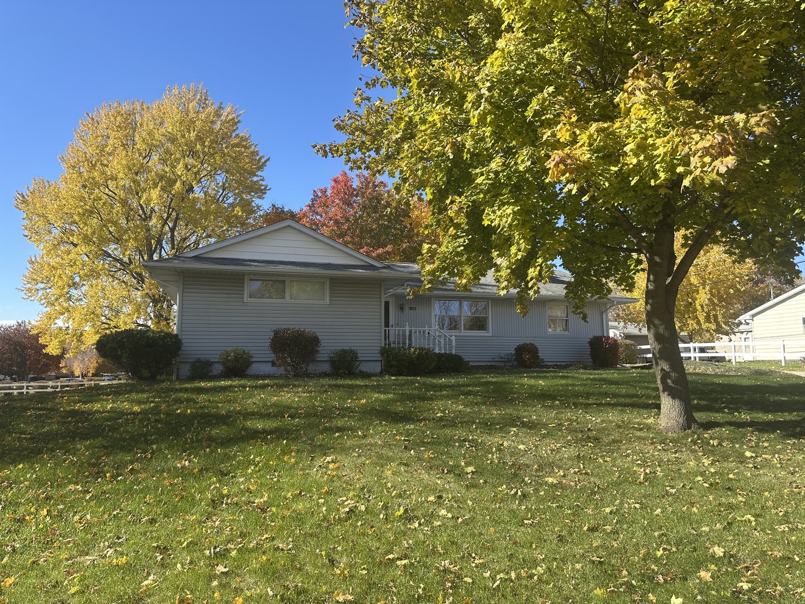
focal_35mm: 24
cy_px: 302
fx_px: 558
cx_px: 402
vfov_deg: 56.8
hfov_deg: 71.6
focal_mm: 6.86
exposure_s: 1/1779
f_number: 1.78
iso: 80
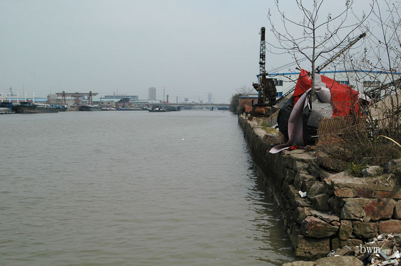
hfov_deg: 46.5
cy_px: 133
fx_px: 467
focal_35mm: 42
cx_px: 200
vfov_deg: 31.8
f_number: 5.6
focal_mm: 28
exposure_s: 1/2500
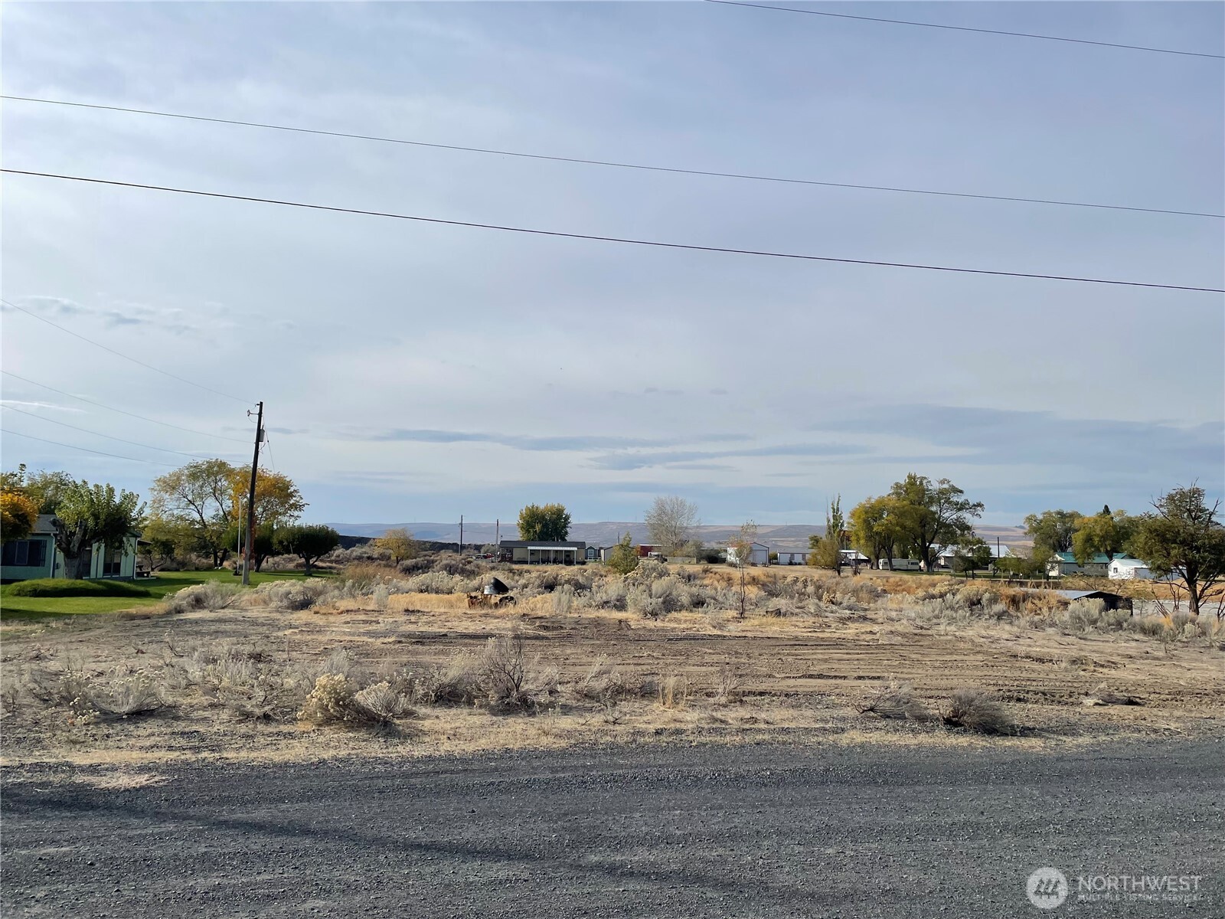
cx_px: 612
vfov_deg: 53.1
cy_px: 460
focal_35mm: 26
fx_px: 920
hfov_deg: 67.3
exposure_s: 1/6897
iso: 32
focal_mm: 4.2
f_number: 1.6
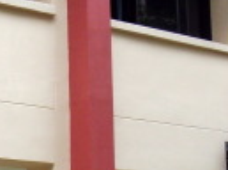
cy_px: 151
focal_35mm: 158
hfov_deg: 12.4
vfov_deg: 9.3
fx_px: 1038
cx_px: 12
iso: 97
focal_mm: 6.2
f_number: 2.8
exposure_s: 1/125
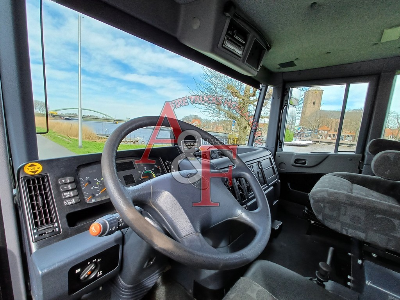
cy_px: 150
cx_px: 200
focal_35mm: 16
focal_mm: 1.64
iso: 40
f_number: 2.2
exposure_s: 1/420
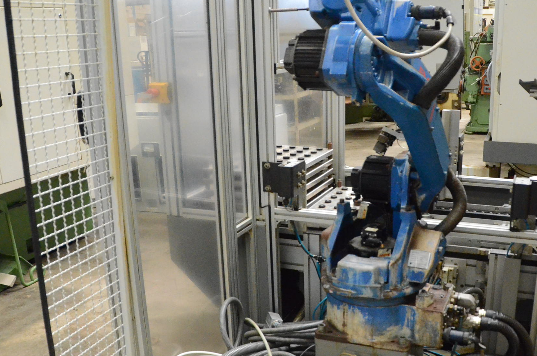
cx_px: 332
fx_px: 596
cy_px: 220
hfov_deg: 48.1
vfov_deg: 33.1
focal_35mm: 40
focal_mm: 18
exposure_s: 1/200
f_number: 3.5
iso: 6400
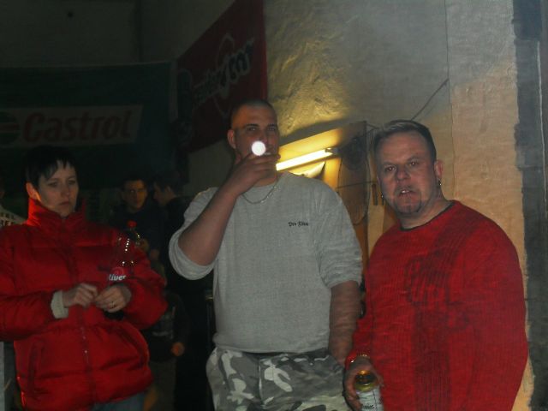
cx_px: 274
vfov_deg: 25.7
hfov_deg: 33.8
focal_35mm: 57
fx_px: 902
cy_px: 206
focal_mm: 10.1
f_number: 4.3
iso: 200
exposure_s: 1/60
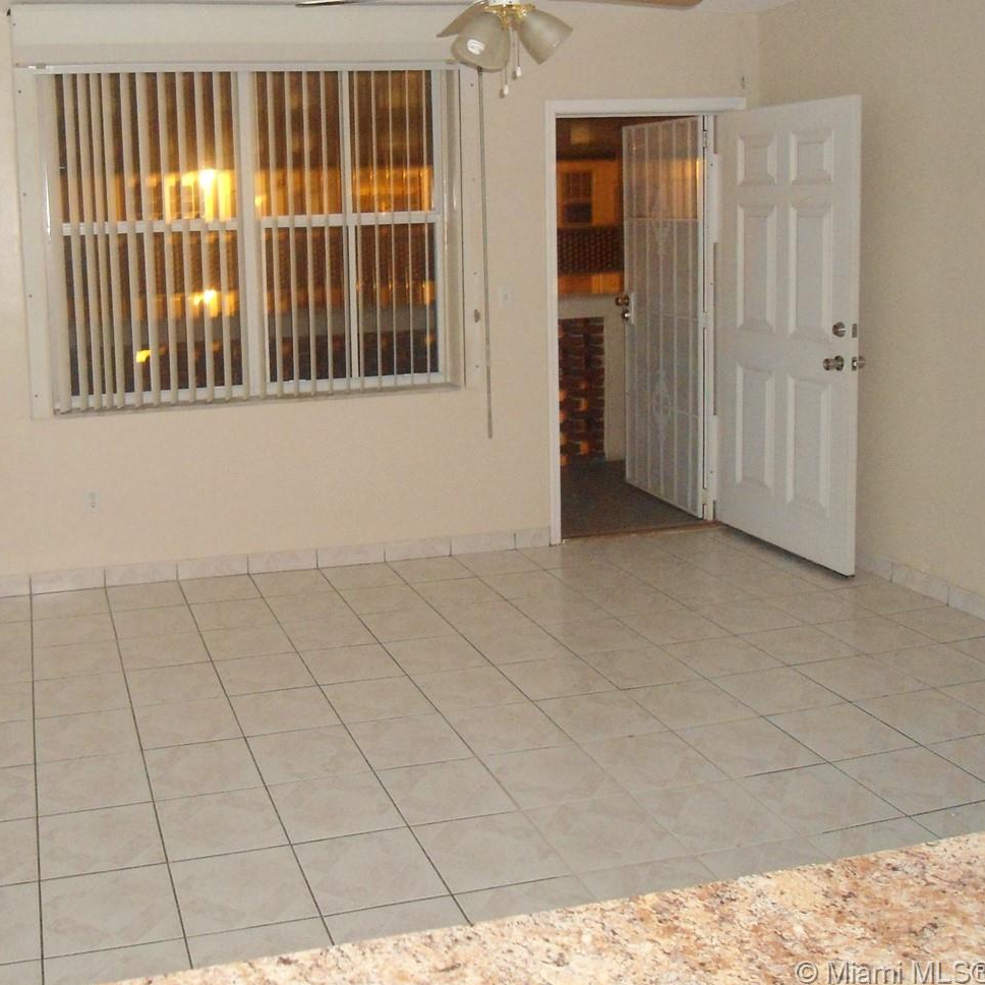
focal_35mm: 38
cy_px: 383
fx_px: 1223
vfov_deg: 43.6
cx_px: 311
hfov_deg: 43.1
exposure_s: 1/8
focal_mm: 4.7
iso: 400
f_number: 2.8
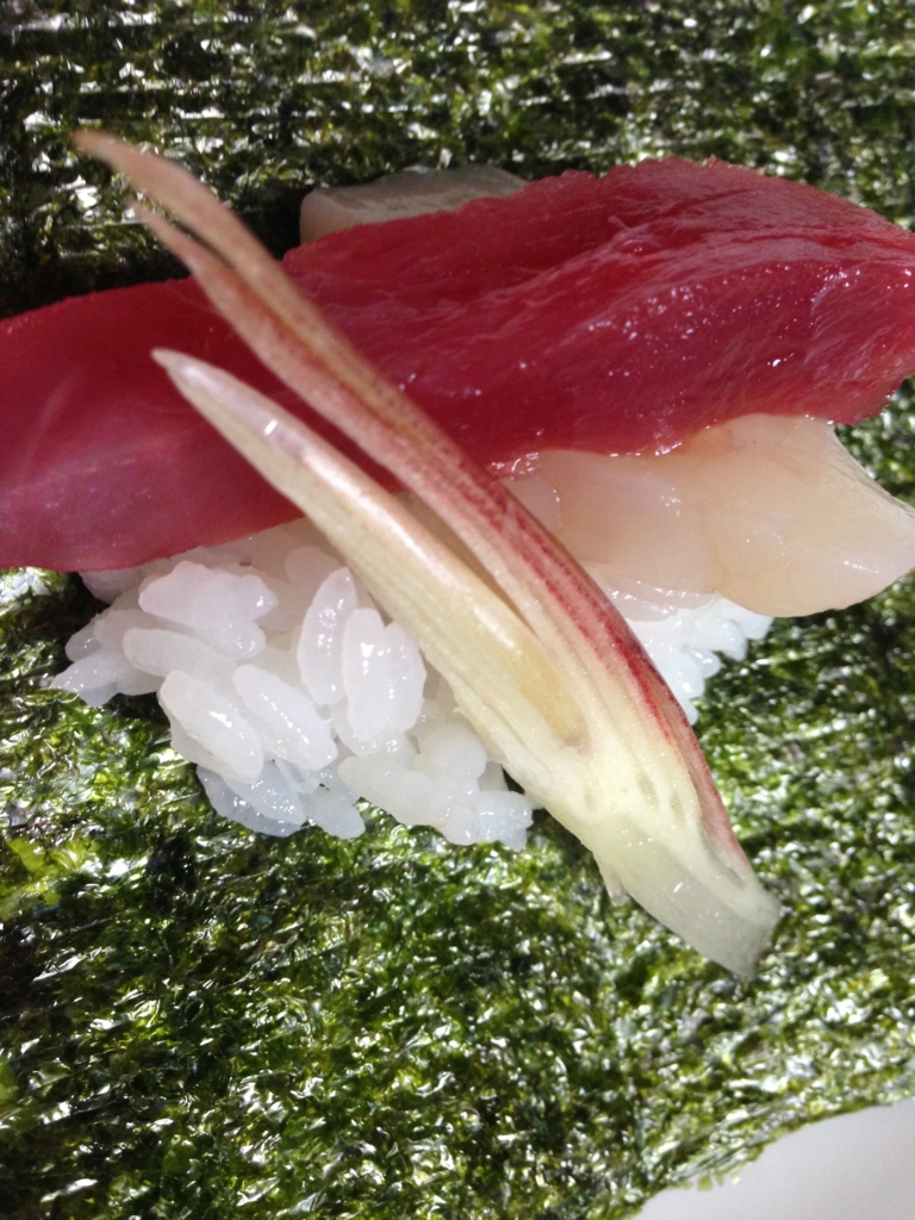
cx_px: 458
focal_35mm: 33
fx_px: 1163
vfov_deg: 55.4
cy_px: 610
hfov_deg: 42.9
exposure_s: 1/20
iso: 160
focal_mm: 4.12
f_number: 2.4
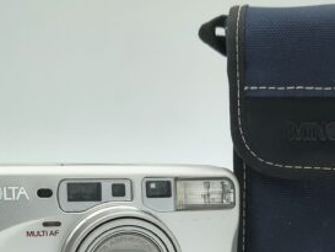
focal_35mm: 45
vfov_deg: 31.9
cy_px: 169
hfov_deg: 41.7
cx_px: 212
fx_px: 436
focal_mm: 5.56
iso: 100
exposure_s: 1/580
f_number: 1.8
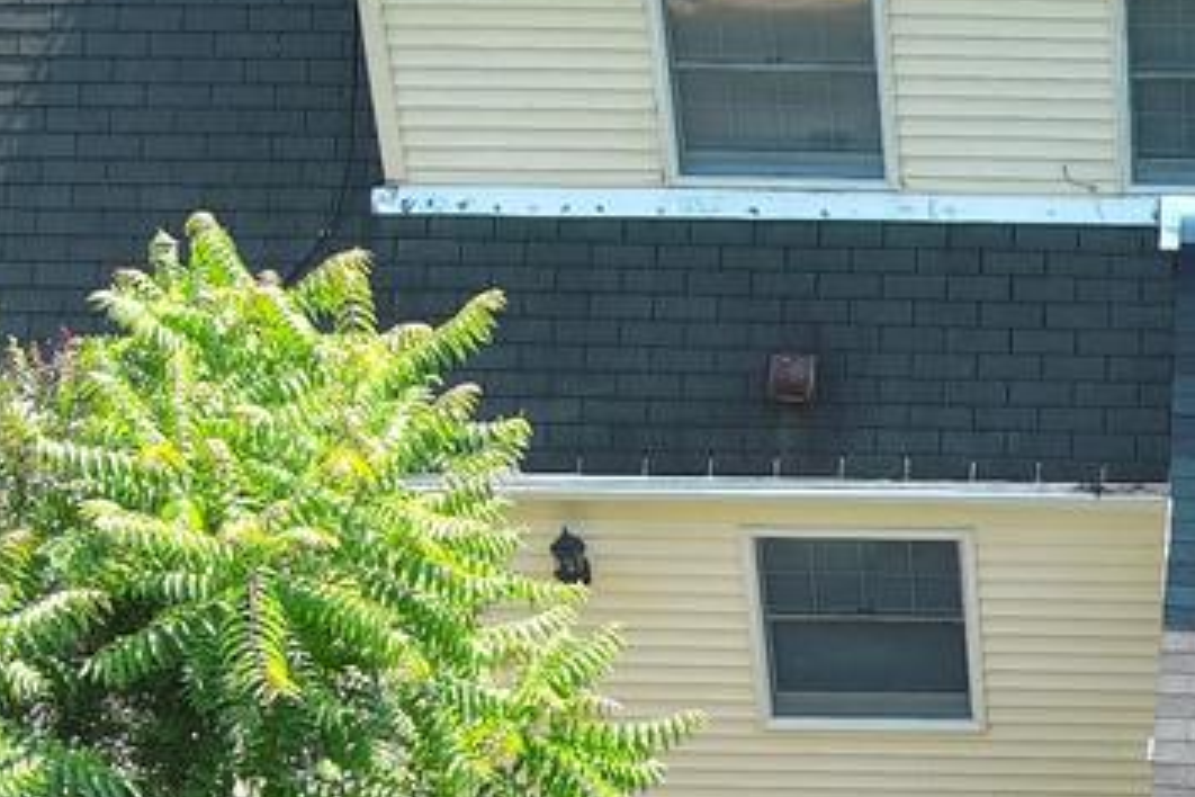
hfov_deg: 11.9
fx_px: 5576
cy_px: 687
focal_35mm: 168
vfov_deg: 8.2
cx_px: 1533
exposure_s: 1/174
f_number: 2.8
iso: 100
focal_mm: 10.57
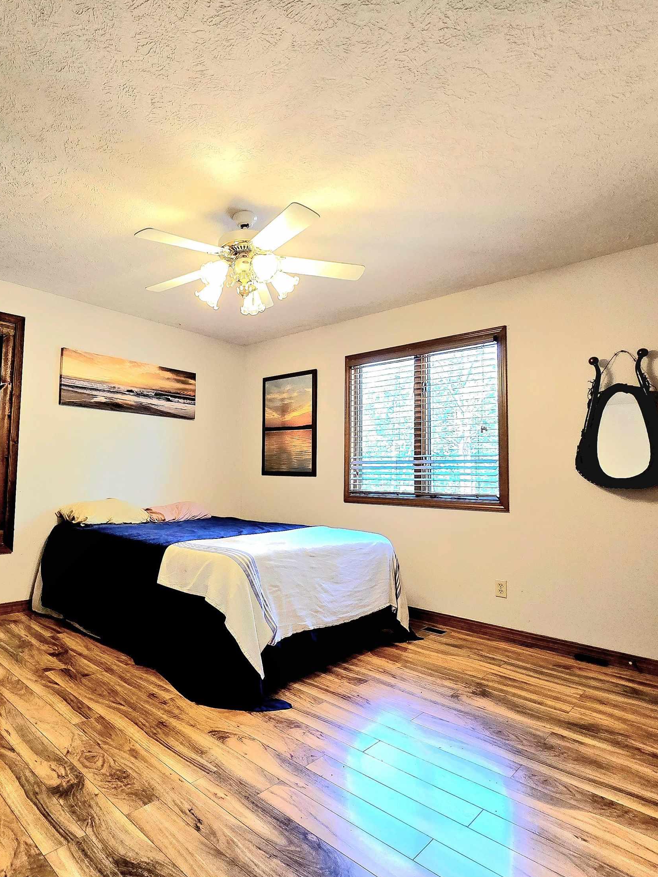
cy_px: 433
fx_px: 456
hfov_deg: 69.9
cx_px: 229
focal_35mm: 18
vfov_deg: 87.8
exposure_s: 1/60.2
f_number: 2.2
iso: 200
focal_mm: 2.2
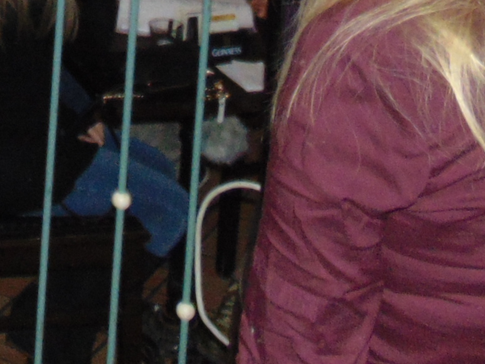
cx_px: -241
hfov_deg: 15.4
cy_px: -427
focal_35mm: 118
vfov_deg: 11.1
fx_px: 1654
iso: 200
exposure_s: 1/8
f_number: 3
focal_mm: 4.5
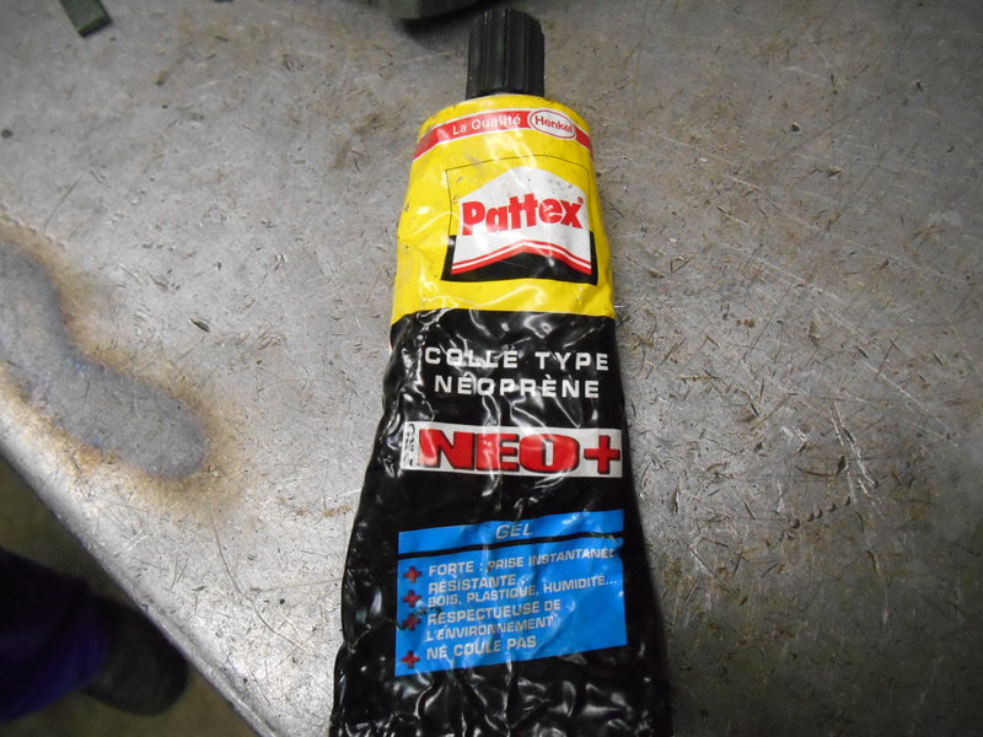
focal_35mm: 26
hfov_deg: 67.3
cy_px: 368
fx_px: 738
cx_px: 492
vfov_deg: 53.1
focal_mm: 4.7
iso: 800
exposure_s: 1/200
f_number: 3.4
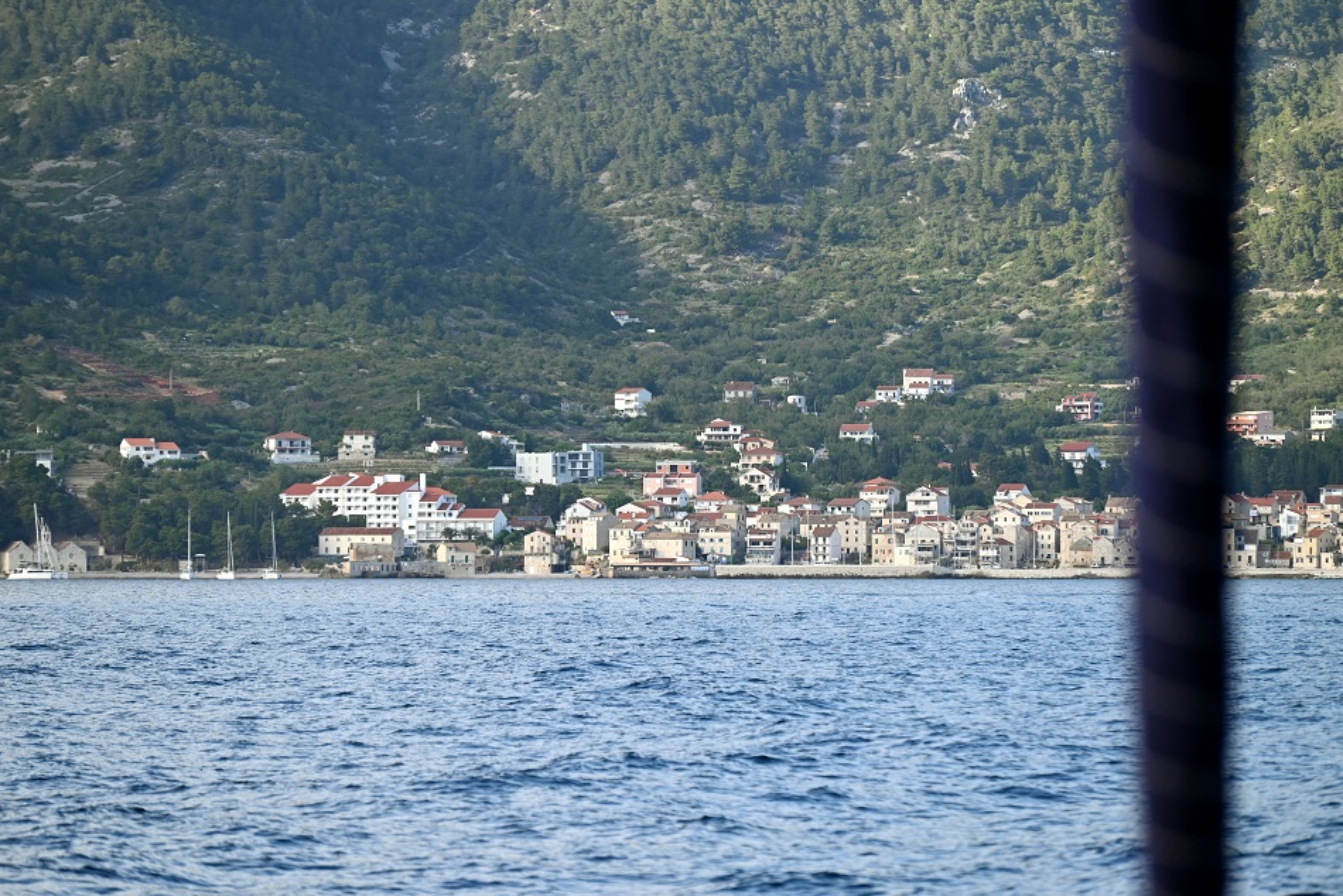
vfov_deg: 6.5
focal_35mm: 210
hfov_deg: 9.8
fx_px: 7836
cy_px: 448
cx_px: 672
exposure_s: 1/800
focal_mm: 210
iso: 400
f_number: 5.3
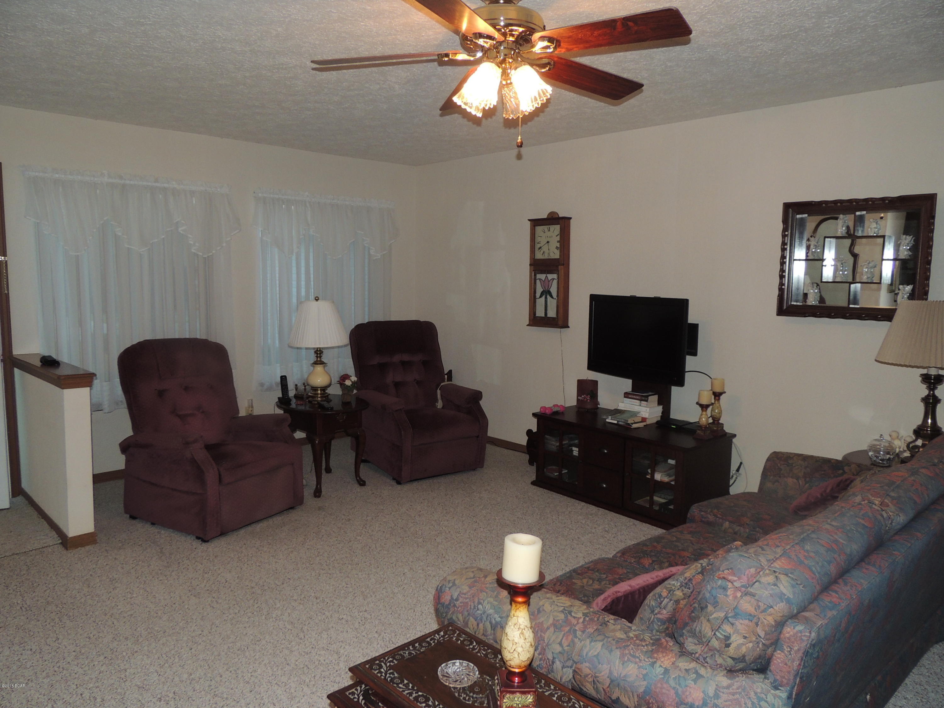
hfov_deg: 71.6
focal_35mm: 24
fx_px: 654
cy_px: 354
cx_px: 472
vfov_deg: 56.8
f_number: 3
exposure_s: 1/30
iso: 200
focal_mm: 4.3
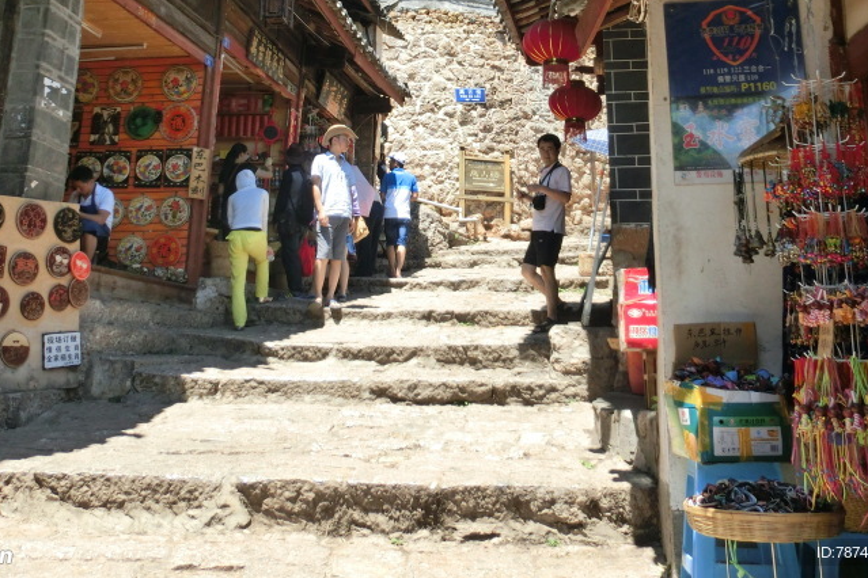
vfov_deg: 31.8
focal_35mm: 40
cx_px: 421
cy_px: 58
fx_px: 964
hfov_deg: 48.5
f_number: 3
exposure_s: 1/500
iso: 80
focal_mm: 4.24
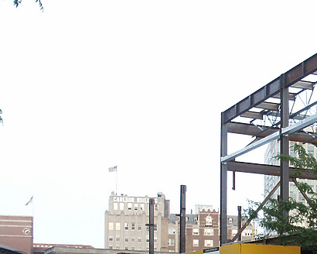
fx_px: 704
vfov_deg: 20.1
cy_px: 213
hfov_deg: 24.6
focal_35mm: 75
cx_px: 294
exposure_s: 1/90
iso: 64
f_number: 3
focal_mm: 7.18
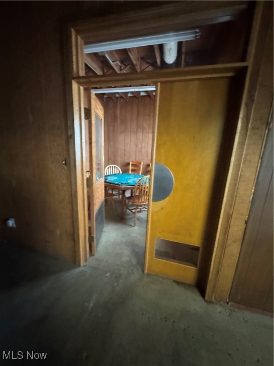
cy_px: 183
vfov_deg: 102.1
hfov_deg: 85.7
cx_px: 137
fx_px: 148
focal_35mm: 14
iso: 1250
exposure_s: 1/40
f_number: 2.2
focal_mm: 2.22
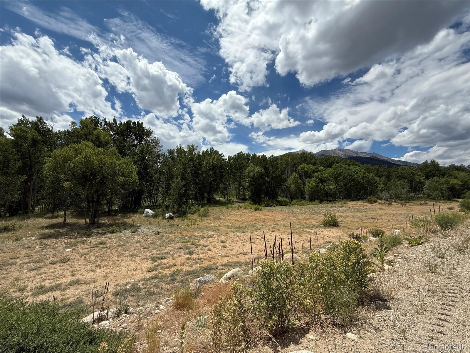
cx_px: 235
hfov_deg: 102.1
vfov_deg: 85.7
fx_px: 190
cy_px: 176
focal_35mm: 14
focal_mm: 2.22
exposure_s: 1/4149
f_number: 2.2
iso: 50
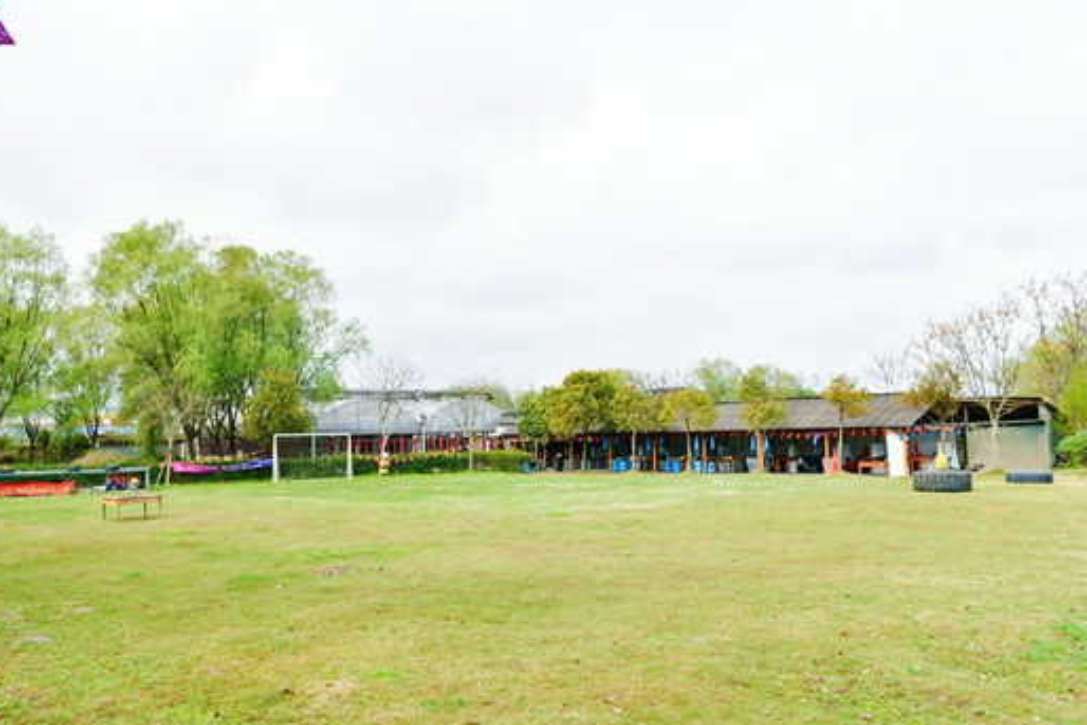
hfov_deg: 65.4
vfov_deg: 46.4
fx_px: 846
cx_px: 503
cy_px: 367
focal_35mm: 28
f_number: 4
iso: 100
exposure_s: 1/500
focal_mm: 24
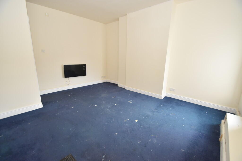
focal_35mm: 15
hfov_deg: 100.4
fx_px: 101
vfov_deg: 77.3
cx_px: 121
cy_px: 80
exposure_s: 1/80
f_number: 4.5
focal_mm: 10
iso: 800
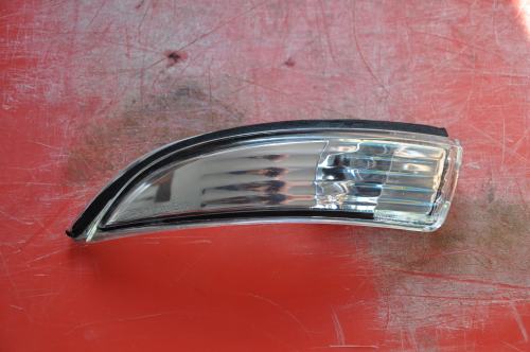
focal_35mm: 87
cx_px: 265
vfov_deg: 15.7
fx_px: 1279
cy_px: 176
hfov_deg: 23.4
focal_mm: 58
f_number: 5
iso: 400
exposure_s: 1/80
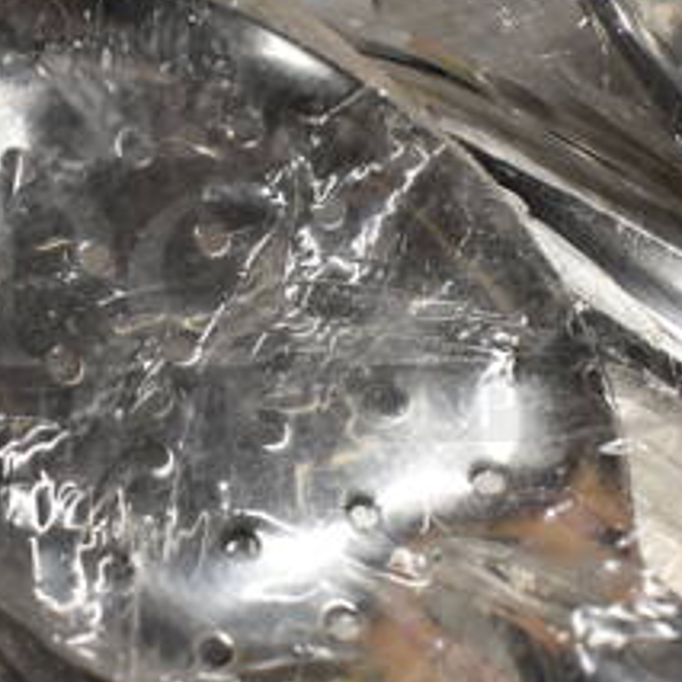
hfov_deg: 23.5
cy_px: 272
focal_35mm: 73
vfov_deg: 23.6
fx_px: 1627
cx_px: 189
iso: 640
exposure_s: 1/60
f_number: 5.6
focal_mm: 20
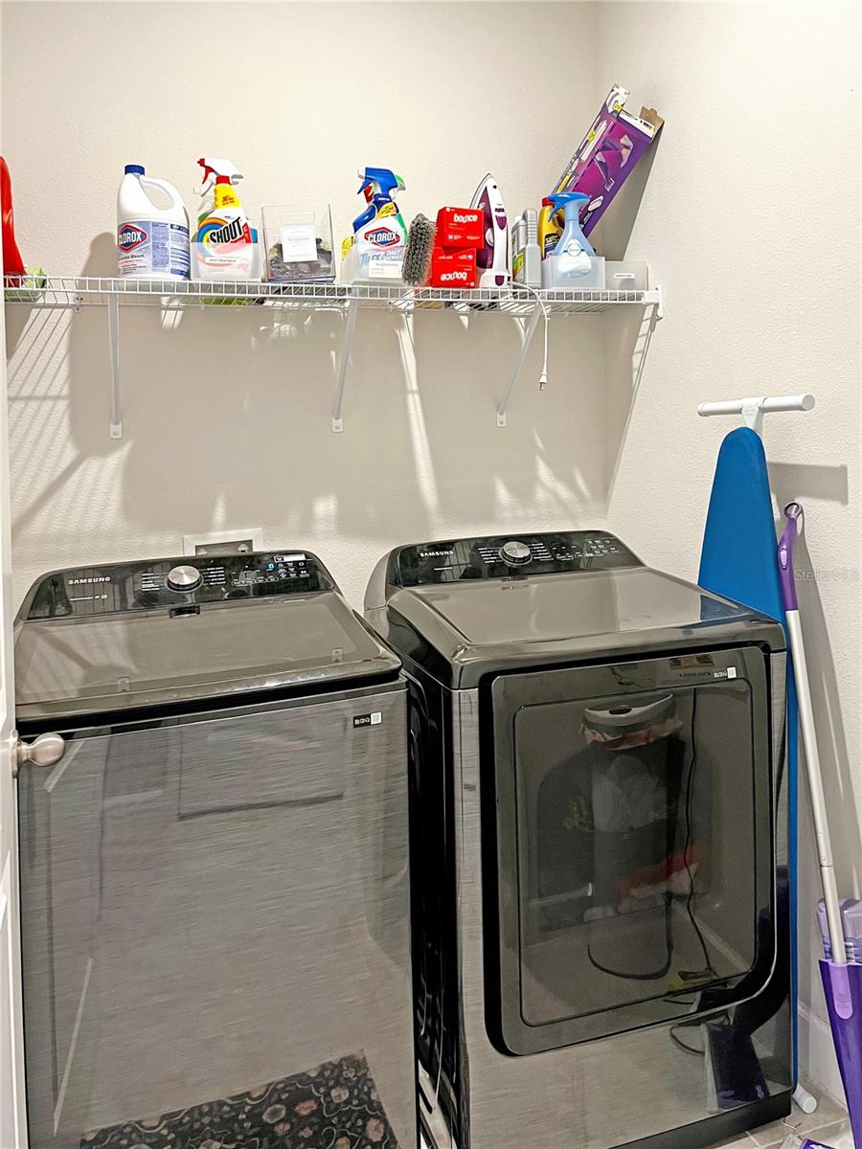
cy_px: 574
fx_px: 863
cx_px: 431
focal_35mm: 26
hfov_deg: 53.1
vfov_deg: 67.3
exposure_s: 1/60
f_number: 1.5
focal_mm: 5.7
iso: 200
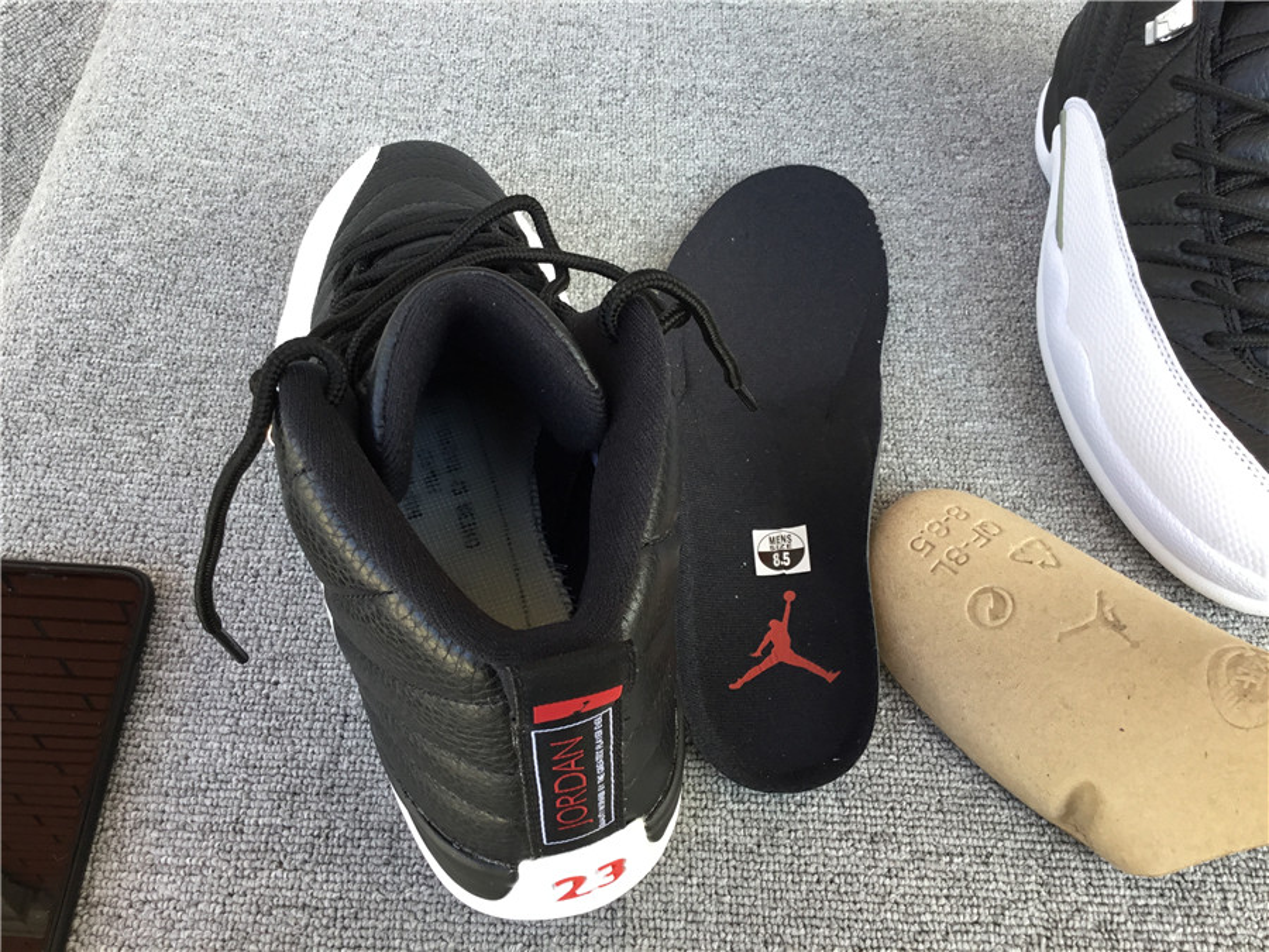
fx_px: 1136
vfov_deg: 45.4
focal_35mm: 31
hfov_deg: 58.4
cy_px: 476
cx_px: 634
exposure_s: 1/100
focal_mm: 3.3
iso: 40
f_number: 2.4
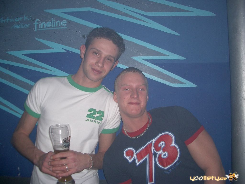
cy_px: 92
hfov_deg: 52.6
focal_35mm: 35
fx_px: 248
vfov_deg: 40.7
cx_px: 122
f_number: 2.6
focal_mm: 5.8
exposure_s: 1/40
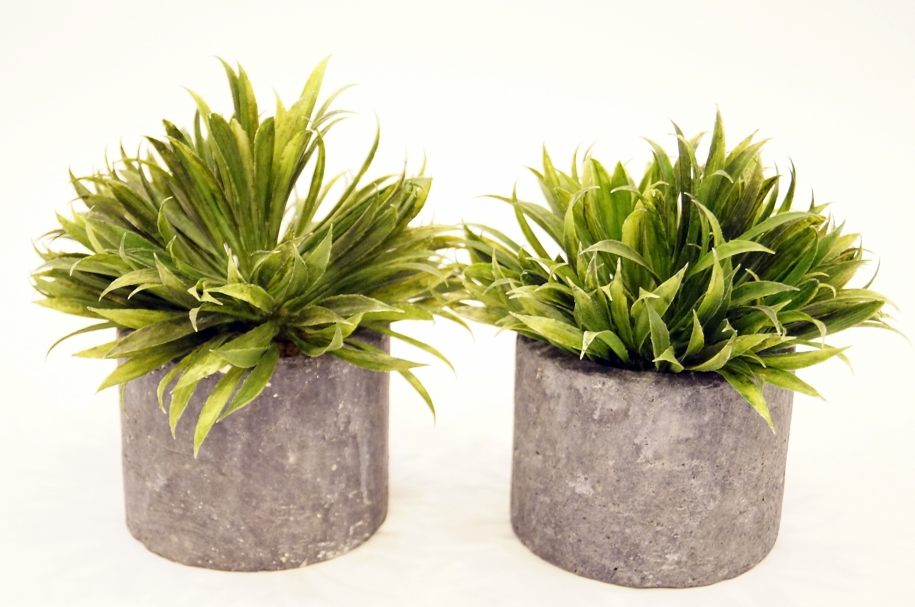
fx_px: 1332
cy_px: 304
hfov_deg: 37.9
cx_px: 458
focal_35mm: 52
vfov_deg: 25.7
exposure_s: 1/30
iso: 3200
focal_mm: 35
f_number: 5
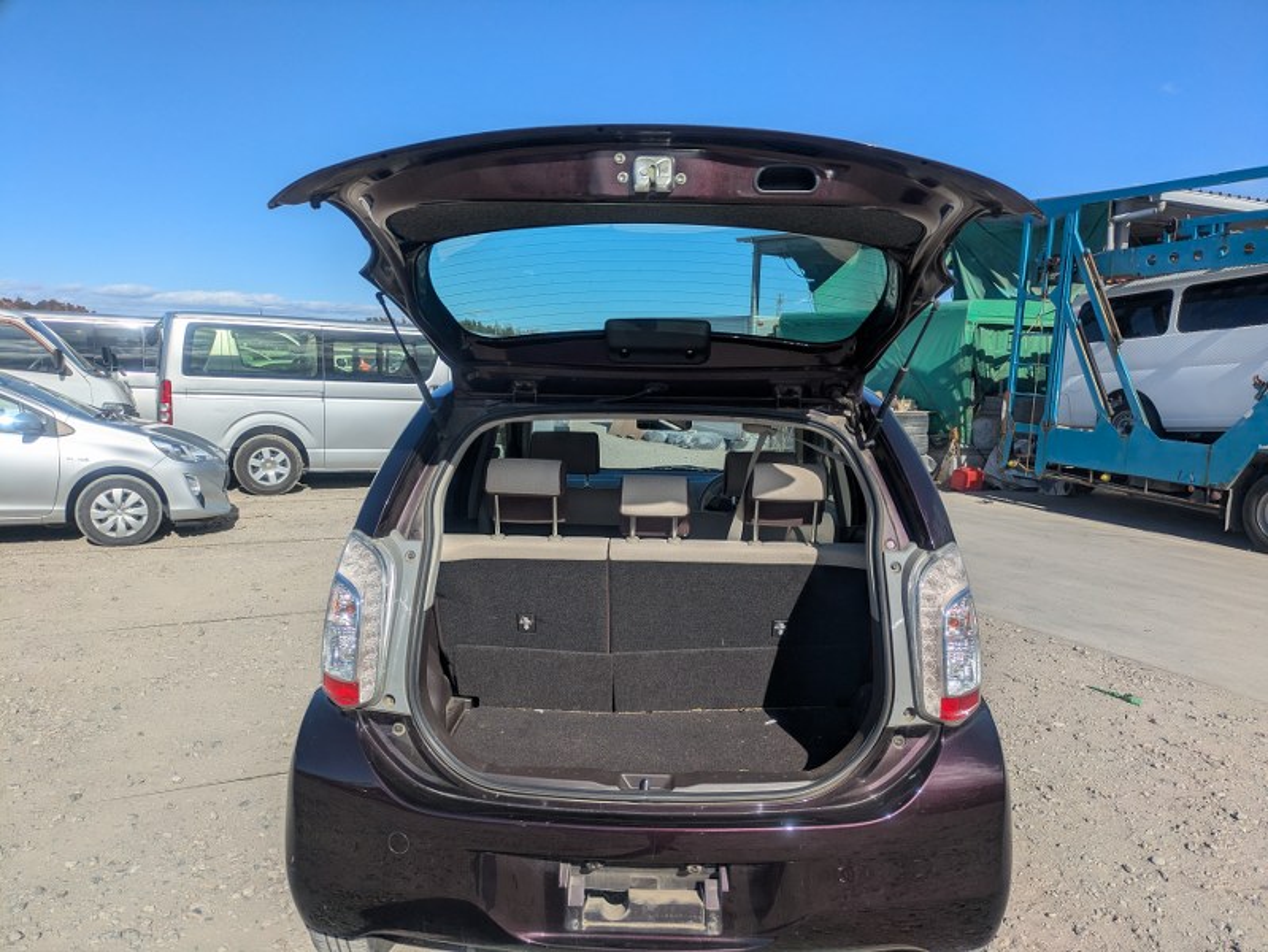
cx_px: 634
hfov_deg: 69.4
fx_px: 916
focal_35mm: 25
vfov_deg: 54.9
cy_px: 476
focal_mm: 5.43
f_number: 1.89
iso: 44
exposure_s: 1/4444
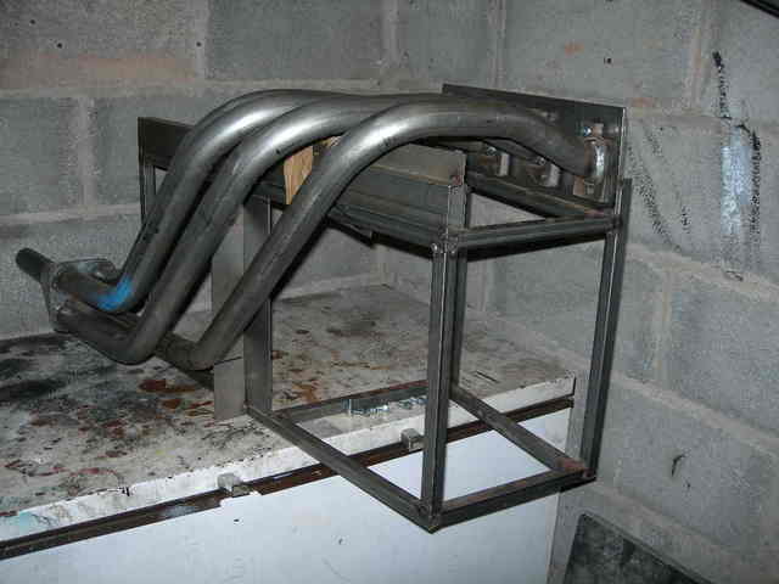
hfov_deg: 49.0
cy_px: 292
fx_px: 855
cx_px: 390
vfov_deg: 37.7
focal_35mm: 38
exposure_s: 1/60.1
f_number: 2.8
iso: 50
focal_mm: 7.8
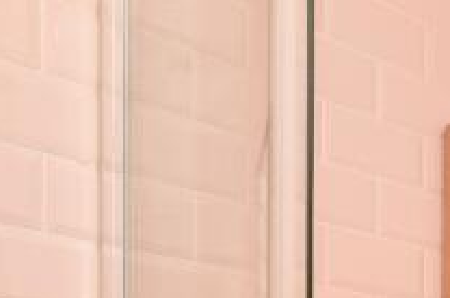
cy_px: 493
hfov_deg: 21.1
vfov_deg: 16.2
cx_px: 751
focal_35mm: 74
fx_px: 924
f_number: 14
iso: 800
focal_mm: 10
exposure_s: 1/160
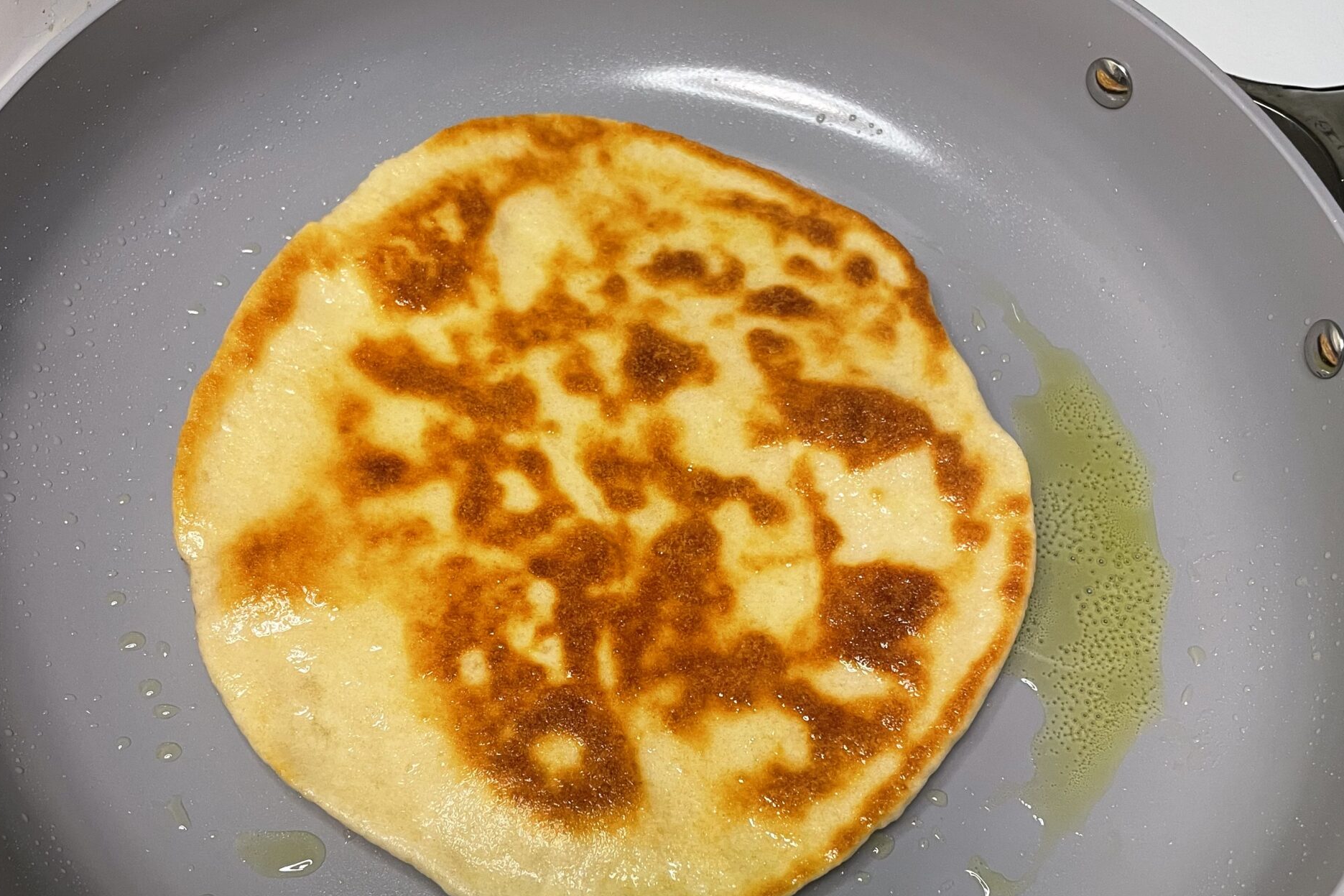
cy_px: 494
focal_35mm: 37
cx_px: 659
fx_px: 1381
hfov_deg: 51.9
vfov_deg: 35.9
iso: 80
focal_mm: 4.2
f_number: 1.6
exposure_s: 1/60
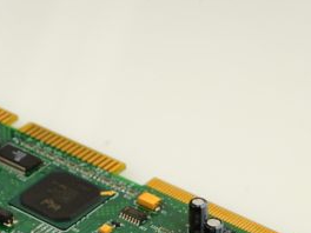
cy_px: 312
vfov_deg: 8.9
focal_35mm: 164
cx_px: 110
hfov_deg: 12.0
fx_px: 1473
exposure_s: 1/125
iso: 800
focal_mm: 50
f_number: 11
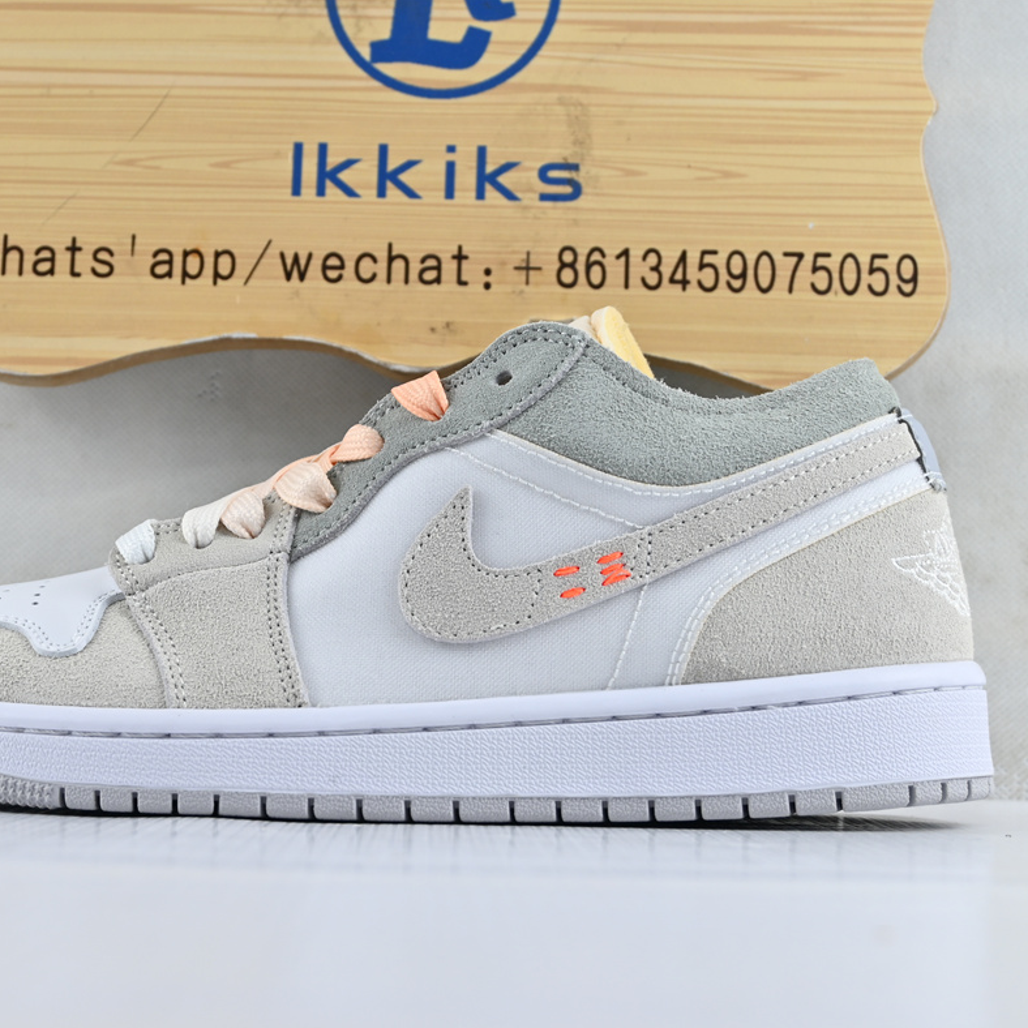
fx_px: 2218
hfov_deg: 26.0
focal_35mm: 66
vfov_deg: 26.1
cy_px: 518
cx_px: 384
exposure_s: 1/40
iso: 100
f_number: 5
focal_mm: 34
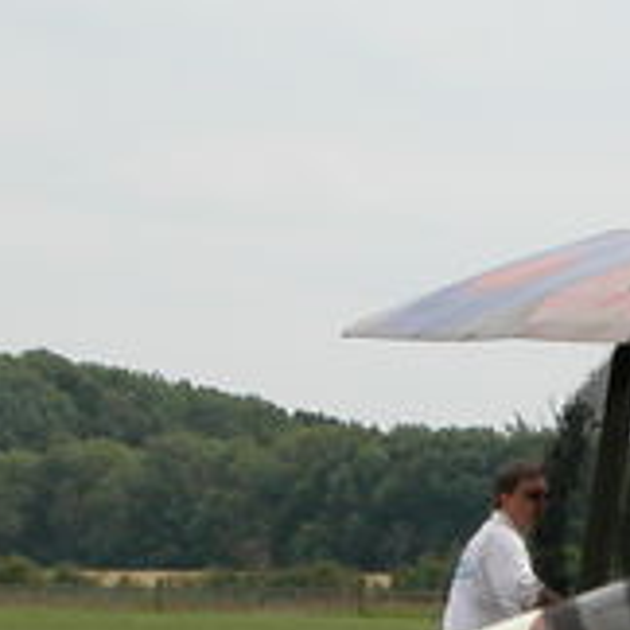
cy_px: 541
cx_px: 793
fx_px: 7907
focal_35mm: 384
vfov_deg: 4.6
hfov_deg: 4.5
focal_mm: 22.3
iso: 100
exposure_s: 1/407
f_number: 5.6
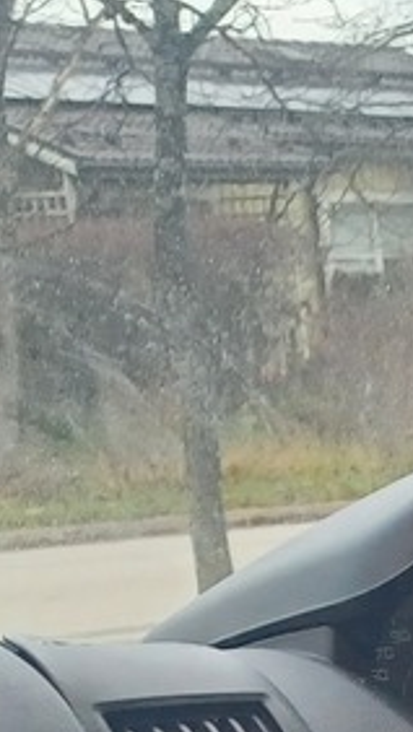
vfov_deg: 14.7
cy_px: 976
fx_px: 2701
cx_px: 1244
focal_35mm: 139
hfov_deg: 7.6
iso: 160
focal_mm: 4.6
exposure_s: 1/50
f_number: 1.8
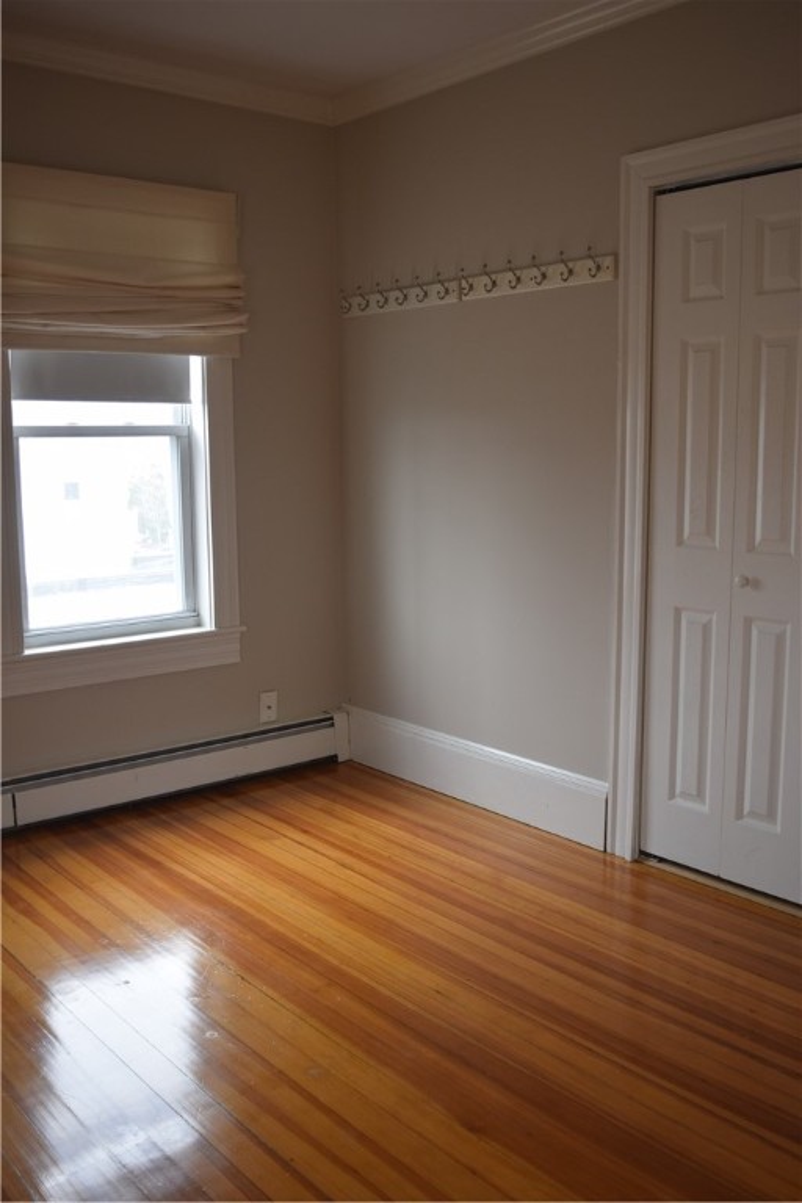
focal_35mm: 33
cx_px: 401
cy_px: 602
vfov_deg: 57.2
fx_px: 1103
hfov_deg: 40.0
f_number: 4.5
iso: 400
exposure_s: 1/80
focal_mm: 22
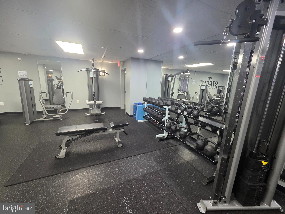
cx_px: 142
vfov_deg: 89.9
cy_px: 107
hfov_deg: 106.2
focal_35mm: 13
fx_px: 107
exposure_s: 1/60
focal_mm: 2.2
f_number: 1.9
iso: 400
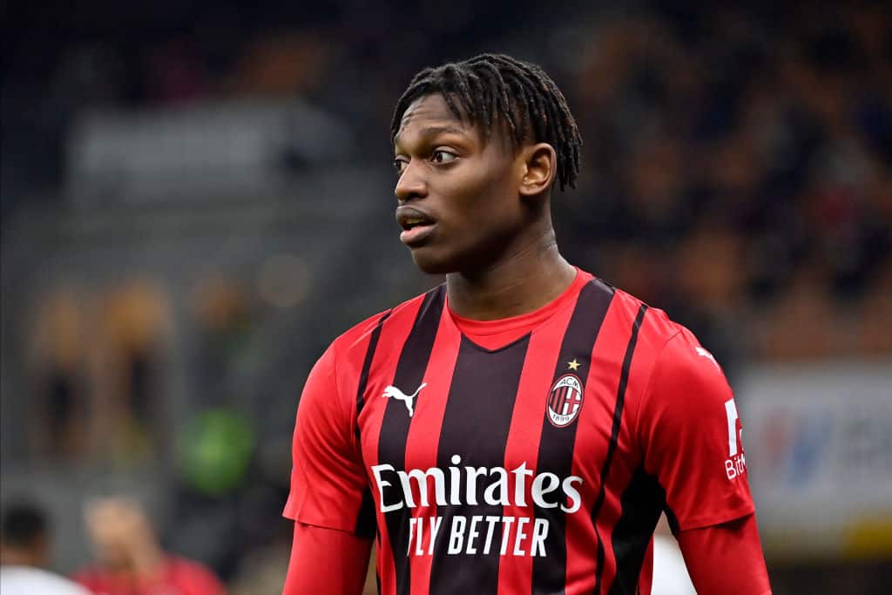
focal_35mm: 270
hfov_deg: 7.6
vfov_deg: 5.1
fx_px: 6690
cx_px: 446
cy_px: 298
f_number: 4
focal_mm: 270
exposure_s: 1/1250
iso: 2000
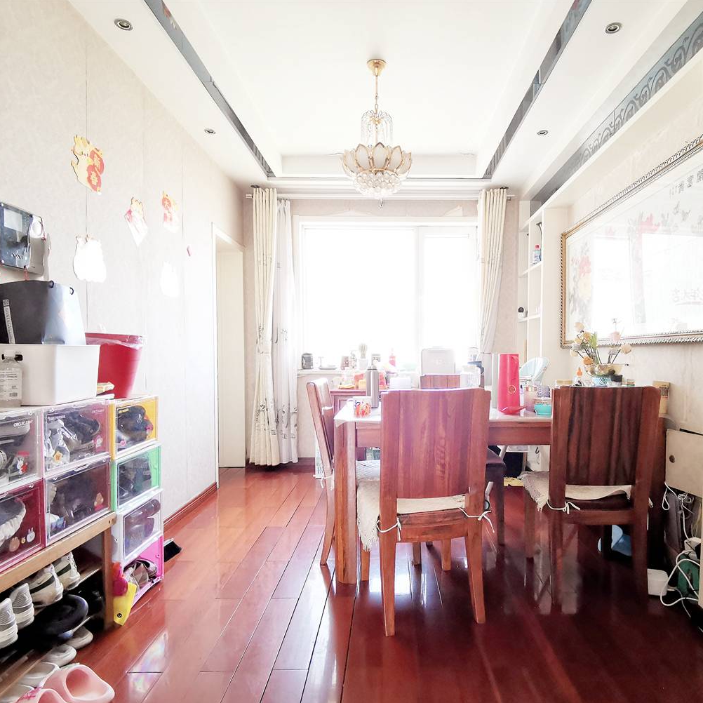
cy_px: 366
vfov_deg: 72.1
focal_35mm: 21
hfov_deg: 71.7
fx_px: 483
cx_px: 408
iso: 400
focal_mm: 2.26
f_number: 2.2
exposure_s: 1/100
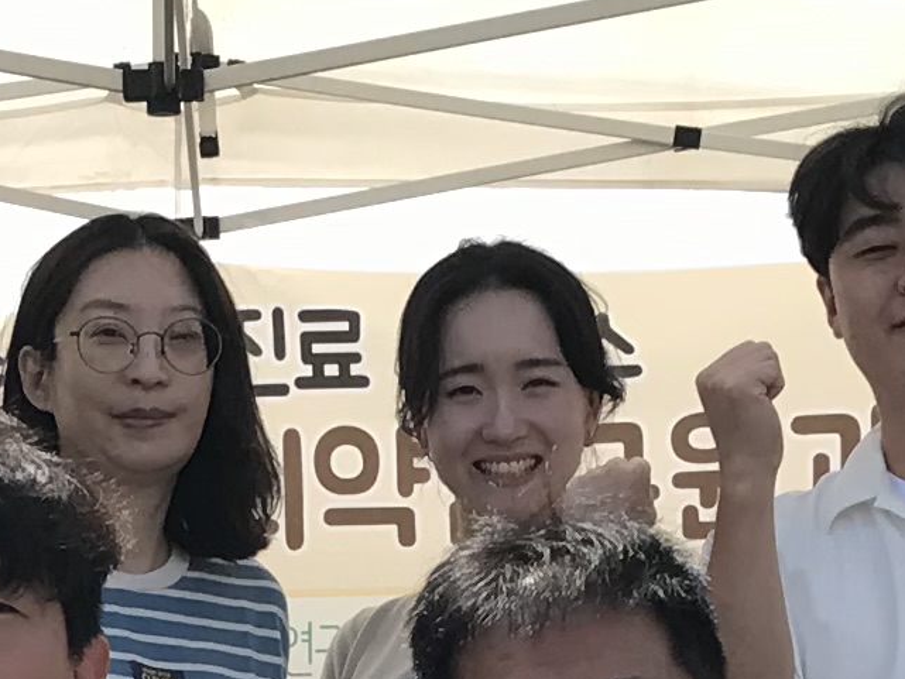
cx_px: 258
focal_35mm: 176
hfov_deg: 11.2
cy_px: 1286
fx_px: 4602
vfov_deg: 8.1
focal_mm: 3.99
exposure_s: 1/1182
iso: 20
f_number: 1.8
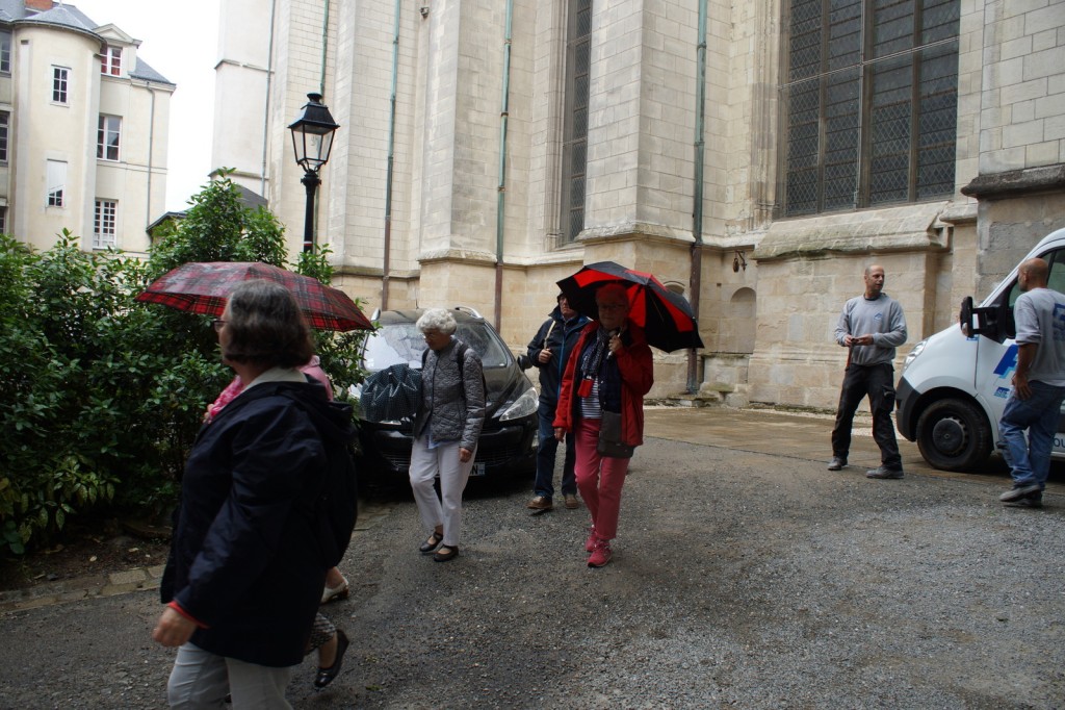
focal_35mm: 30
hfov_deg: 61.9
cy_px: 355
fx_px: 887
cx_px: 532
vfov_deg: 43.6
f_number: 4
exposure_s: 1/160
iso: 100
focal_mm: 20
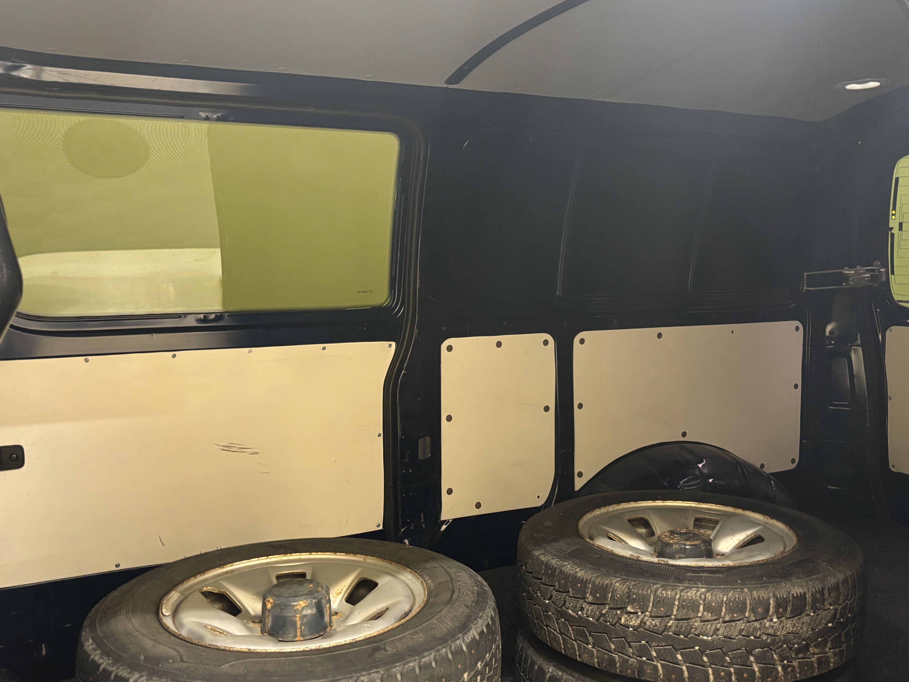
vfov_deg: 40.7
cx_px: 476
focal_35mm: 35
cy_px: 355
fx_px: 919
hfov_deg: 52.6
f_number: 1.6
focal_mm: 5.96
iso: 400
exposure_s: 1/33
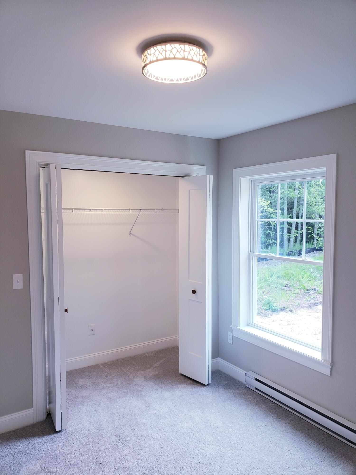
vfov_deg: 67.3
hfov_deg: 53.1
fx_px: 357
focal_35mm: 26
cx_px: 178
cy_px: 238
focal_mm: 4.3
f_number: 2.4
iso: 50
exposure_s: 1/60
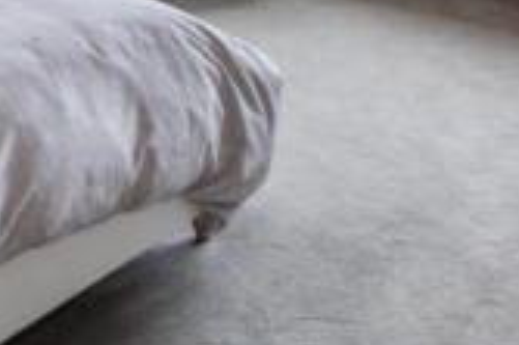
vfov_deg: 19.8
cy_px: -228
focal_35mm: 55
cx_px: 244
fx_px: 792
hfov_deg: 36.3
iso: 640
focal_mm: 14
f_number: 8
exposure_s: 1/10
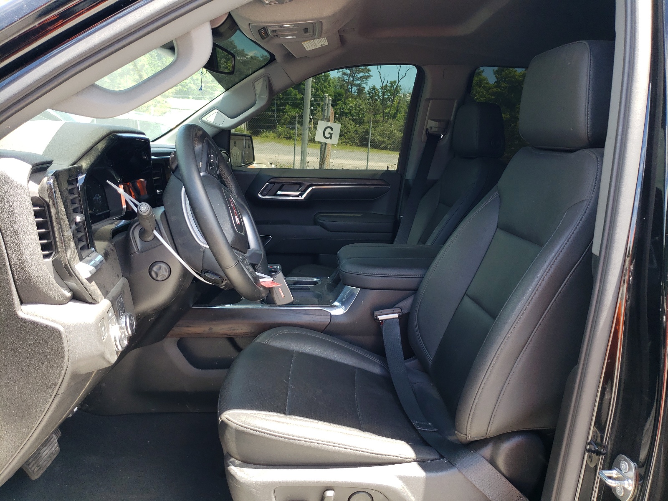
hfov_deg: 67.3
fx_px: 502
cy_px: 250
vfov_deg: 53.1
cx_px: 334
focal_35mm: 26
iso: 50
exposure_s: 1/192
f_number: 1.5
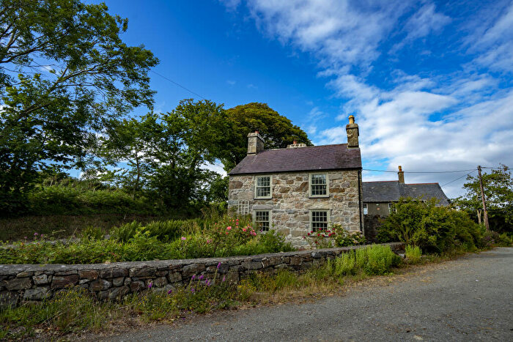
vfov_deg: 73.8
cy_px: 171
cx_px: 256
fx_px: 228
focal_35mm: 16
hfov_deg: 96.7
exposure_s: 1/100
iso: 50
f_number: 7.1
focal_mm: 16
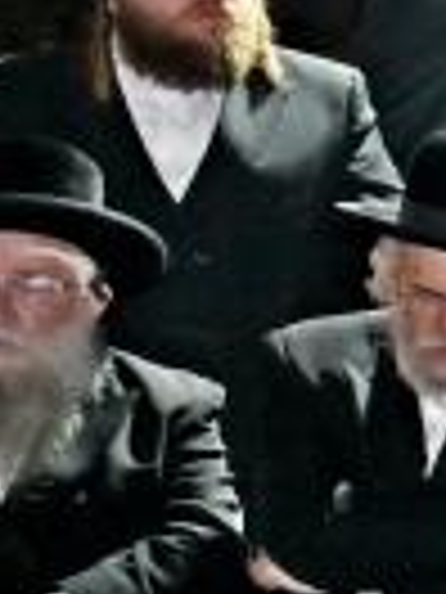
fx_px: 3075
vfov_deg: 11.0
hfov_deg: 6.4
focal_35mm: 179
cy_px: 299
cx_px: 1928
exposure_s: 1/160
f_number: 4
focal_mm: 24
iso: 1250
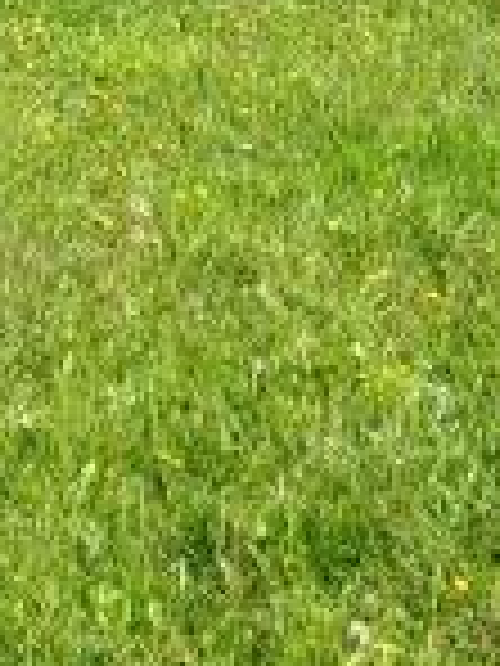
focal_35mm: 187
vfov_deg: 9.4
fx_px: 3601
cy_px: -936
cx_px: 559
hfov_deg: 7.9
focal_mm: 5.52
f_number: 1.95
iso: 50
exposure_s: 1/1100
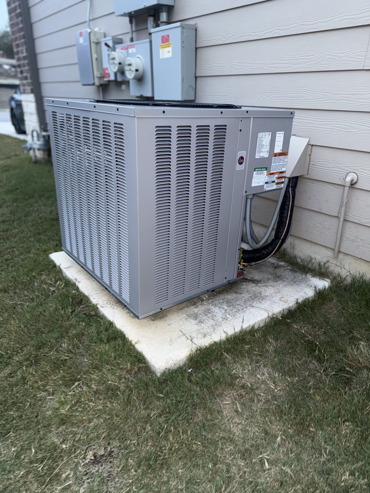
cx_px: 185
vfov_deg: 71.6
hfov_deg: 56.8
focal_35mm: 24
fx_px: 342
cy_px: 246
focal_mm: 6.76
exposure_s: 1/18
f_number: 1.78
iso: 100
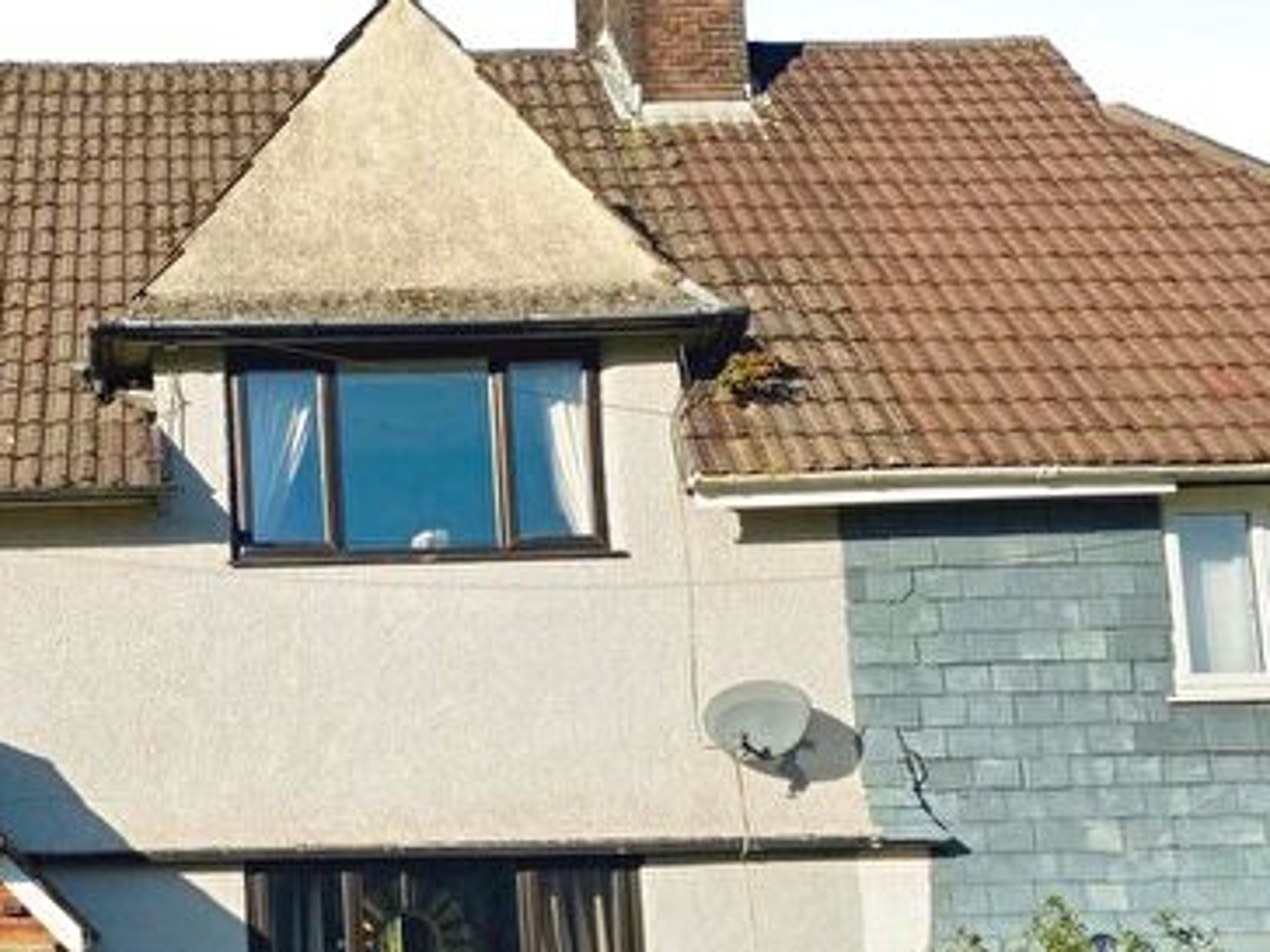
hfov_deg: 36.5
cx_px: 206
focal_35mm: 50
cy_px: 609
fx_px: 1834
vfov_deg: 29.0
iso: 32
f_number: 1.8
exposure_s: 1/2755
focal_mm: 4.25
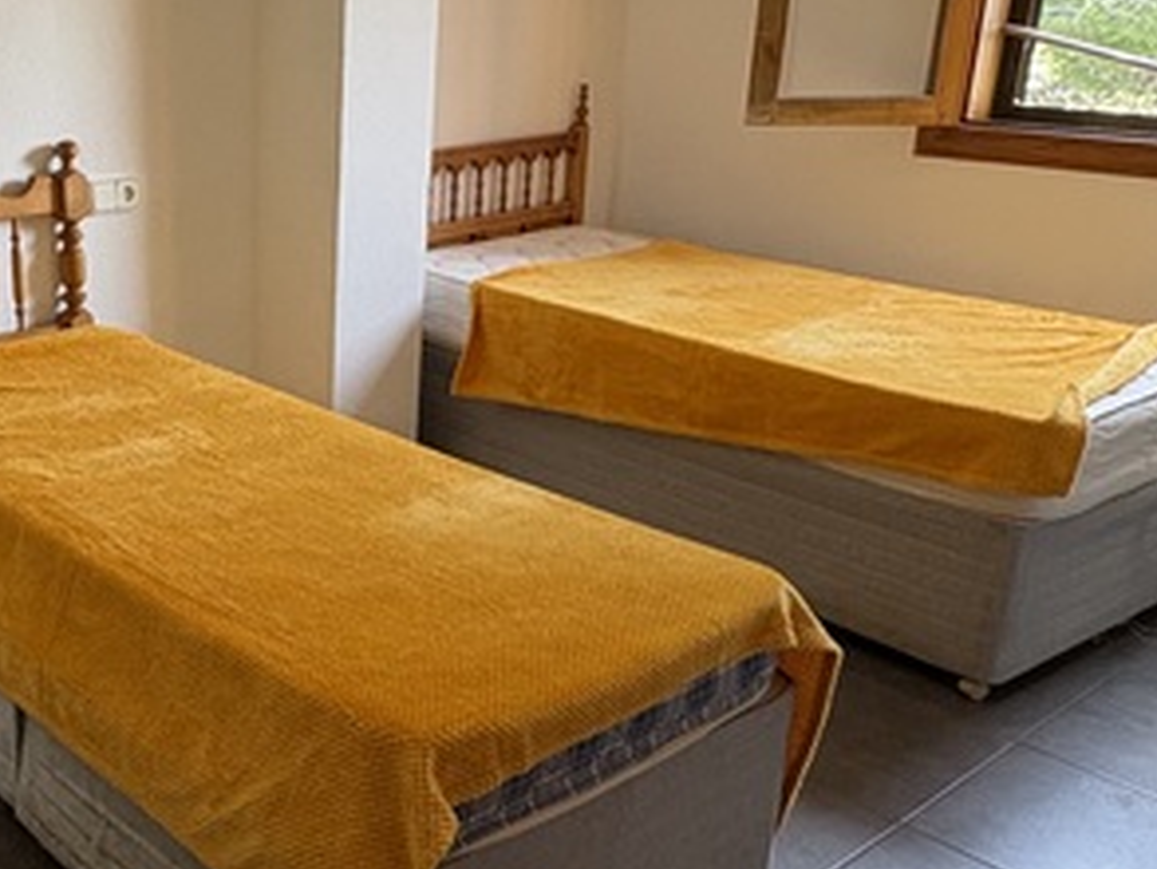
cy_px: 433
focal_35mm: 43
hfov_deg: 41.3
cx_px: 178
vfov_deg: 33.6
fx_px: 1438
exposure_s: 1/100
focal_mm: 2.22
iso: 200
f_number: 2.2
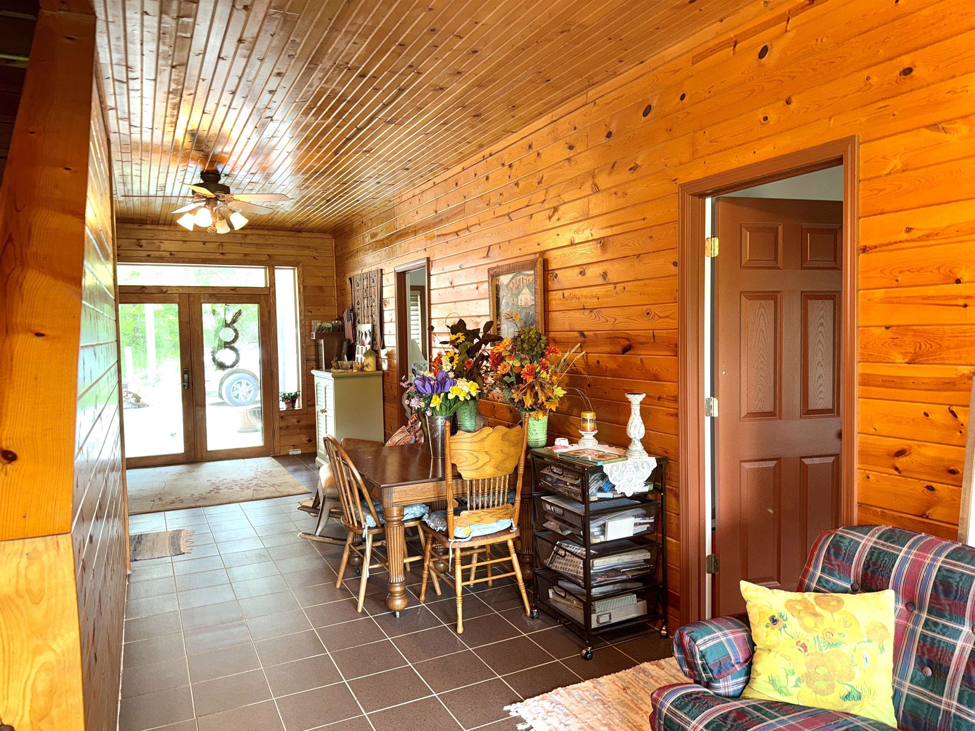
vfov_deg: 56.8
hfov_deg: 71.6
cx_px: 488
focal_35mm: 24
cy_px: 366
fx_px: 676
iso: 64
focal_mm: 6.76
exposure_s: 1/15
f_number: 1.78
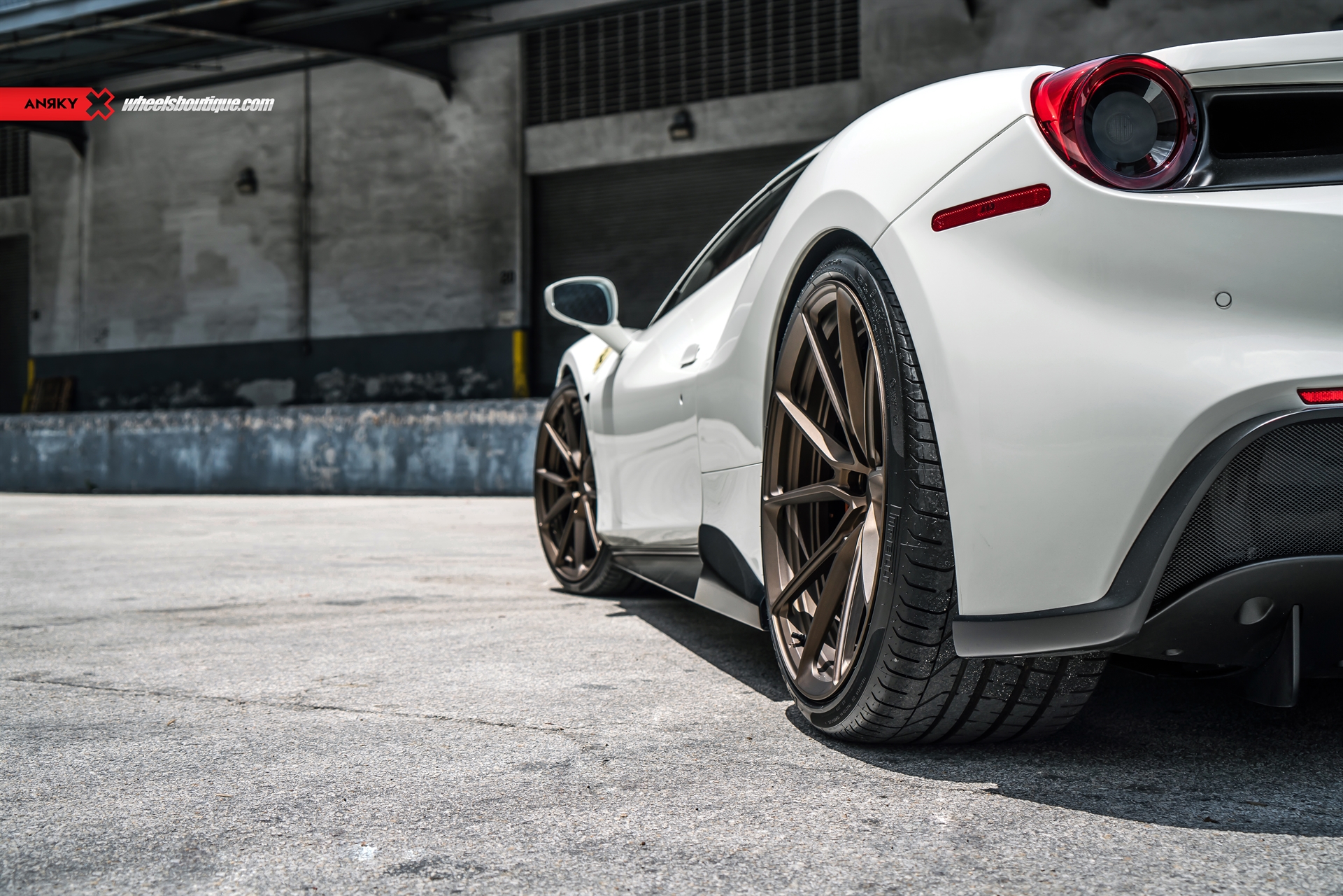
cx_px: 672
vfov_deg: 31.9
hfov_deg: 46.4
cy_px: 448
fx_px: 1567
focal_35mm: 42
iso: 100
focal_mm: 42
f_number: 5
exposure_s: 1/500
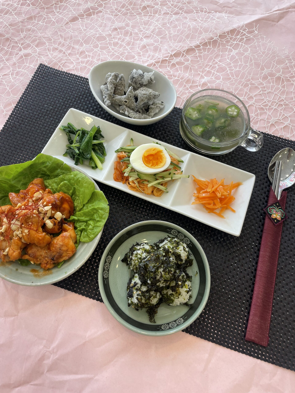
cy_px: 196
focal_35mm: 26
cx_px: 148
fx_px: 295
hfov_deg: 53.1
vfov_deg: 67.3
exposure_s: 1/209
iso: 32
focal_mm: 4.2
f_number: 1.6
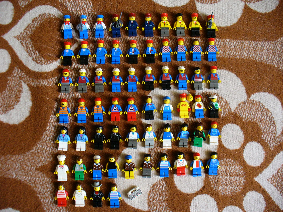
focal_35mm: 37
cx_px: 142
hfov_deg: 50.1
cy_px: 106
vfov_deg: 38.7
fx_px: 302
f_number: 2.8
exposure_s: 1/13
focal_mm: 6.1
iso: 200
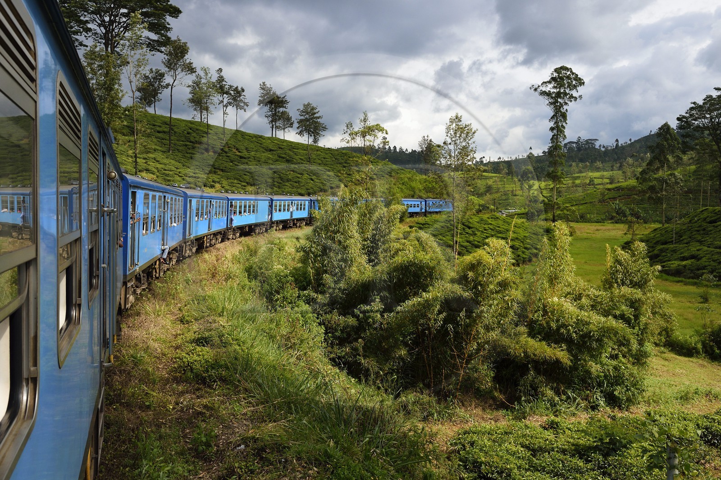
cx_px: 360
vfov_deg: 42.3
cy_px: 240
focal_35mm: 31
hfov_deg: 60.3
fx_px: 620
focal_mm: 31
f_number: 9
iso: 800
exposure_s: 1/1600
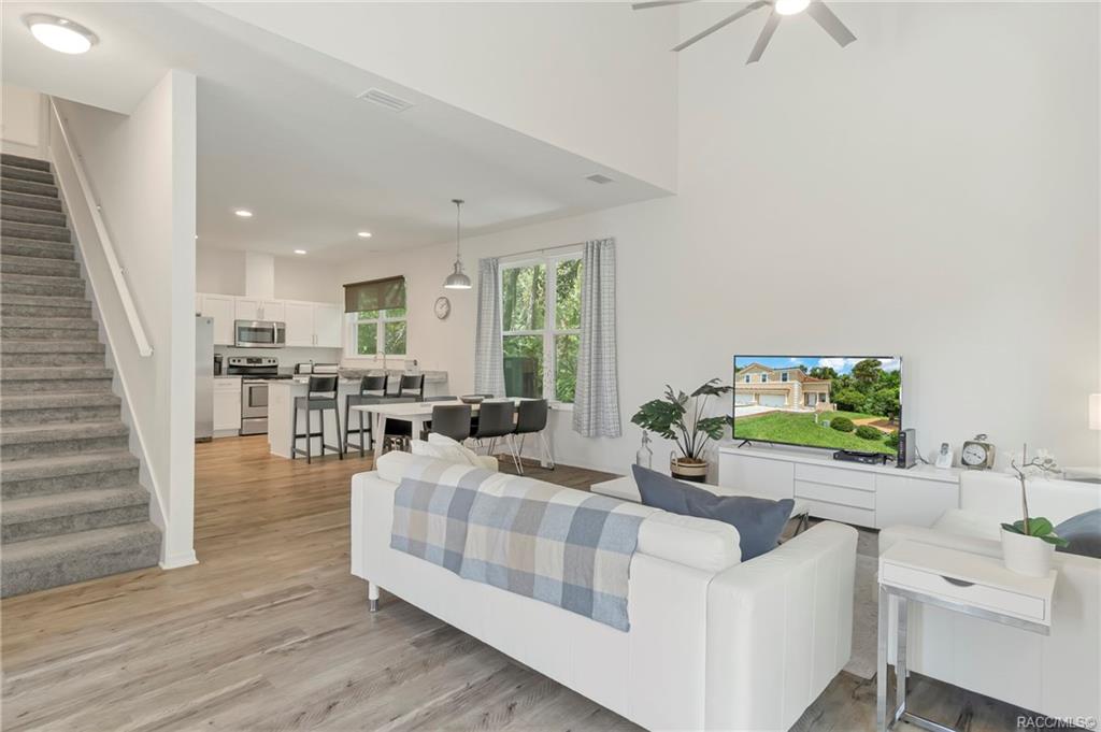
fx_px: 550
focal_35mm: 18
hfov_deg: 90.0
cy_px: 366
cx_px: 550
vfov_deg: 67.3
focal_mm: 12
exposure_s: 2.5
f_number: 8
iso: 320
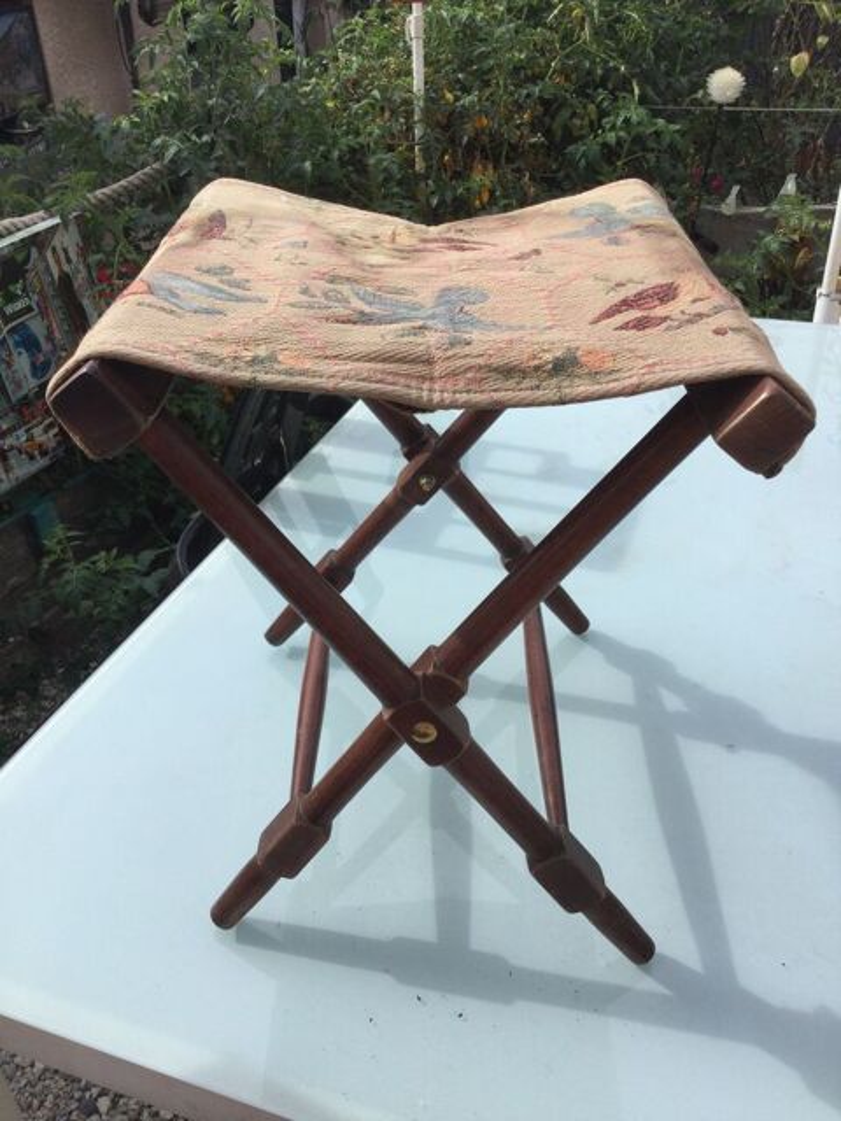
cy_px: 560
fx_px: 1004
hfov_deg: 45.4
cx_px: 420
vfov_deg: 58.4
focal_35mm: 31
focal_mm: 3.3
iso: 25
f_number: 2.4
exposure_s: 1/936
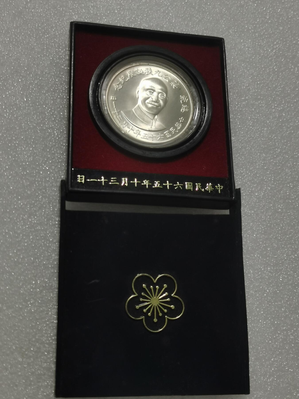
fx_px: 610
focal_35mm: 53
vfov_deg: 36.2
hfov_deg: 27.5
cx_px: 150
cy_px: 200
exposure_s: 1/131
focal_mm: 5.58
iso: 50
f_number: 1.8
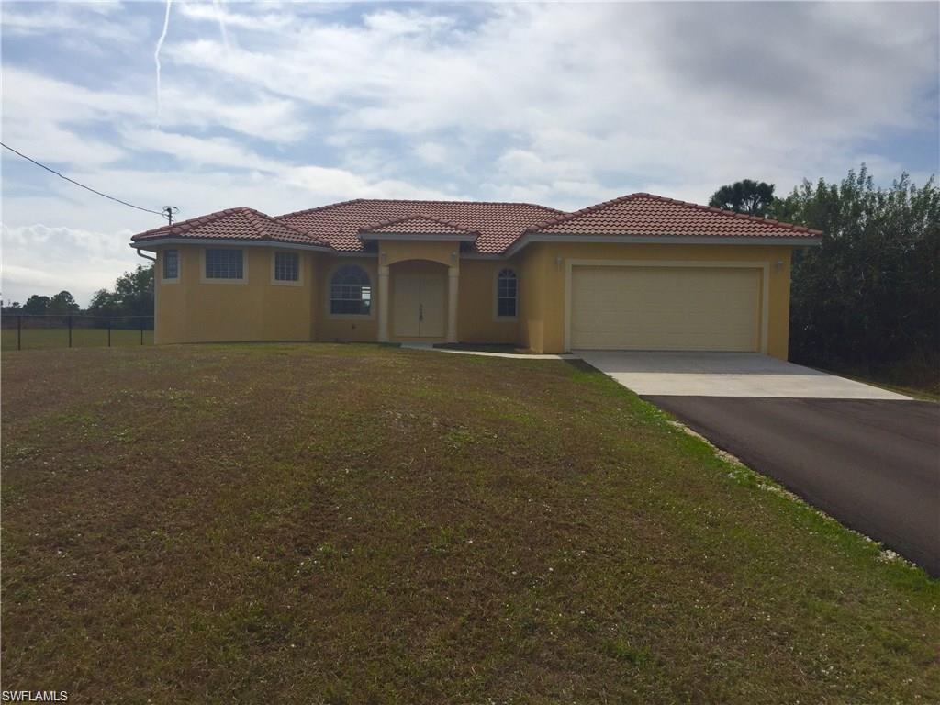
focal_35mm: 29
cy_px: 352
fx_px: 787
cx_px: 470
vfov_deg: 48.2
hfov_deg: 61.7
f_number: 2.2
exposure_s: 1/6623
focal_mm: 4.15
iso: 32
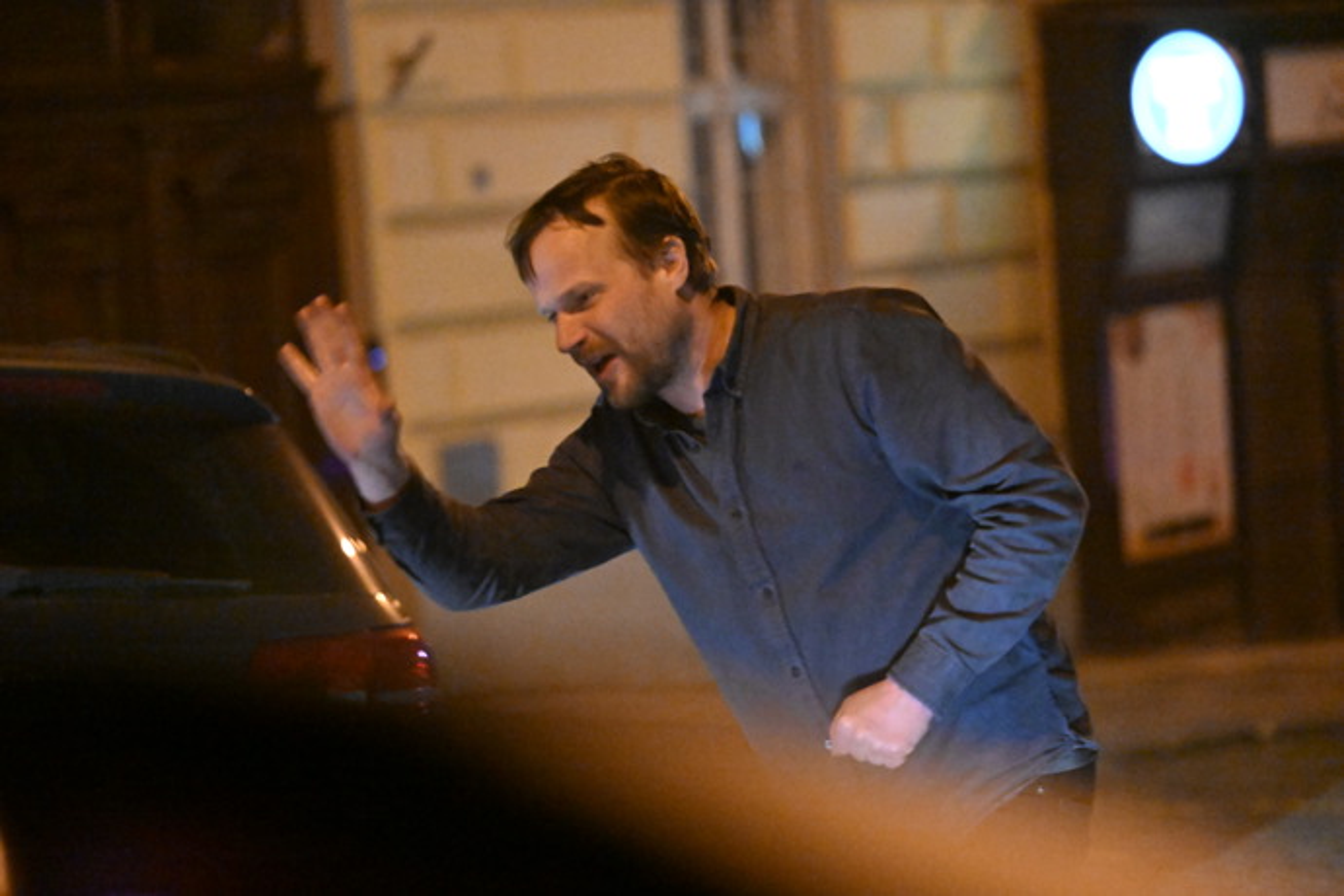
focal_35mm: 104
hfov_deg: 19.6
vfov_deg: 13.2
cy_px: 448
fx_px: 3882
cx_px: 672
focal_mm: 104
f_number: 2.8
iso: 25600
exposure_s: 1/100
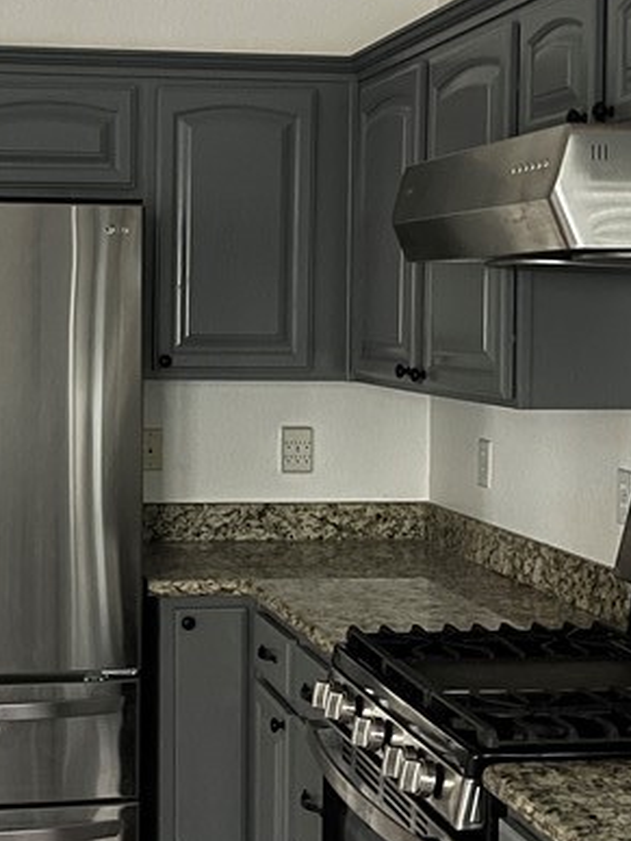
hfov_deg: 21.8
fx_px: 1604
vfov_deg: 29.4
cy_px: 384
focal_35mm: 66
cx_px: 82
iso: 640
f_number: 1.6
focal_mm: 5.1
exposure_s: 1/15
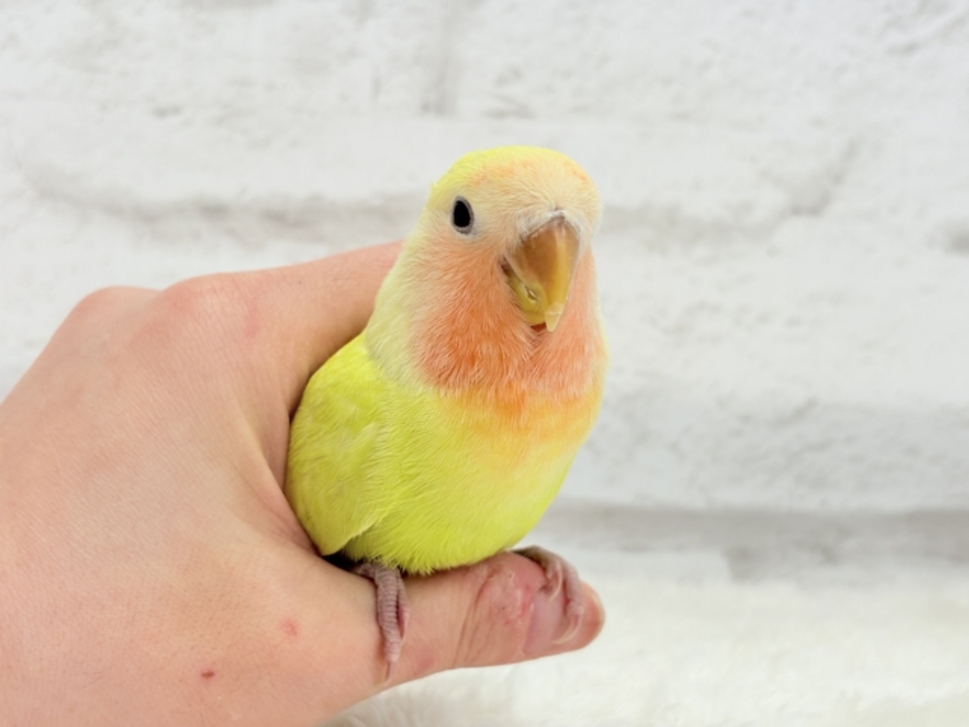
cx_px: 484
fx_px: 1456
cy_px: 364
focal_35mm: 52
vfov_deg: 28.0
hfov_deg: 36.8
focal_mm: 5.96
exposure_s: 1/50
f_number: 1.6
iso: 32
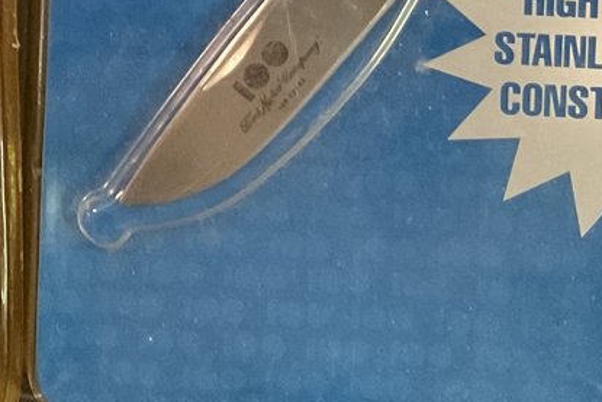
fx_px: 1840
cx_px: -178
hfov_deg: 17.4
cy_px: -191
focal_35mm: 110
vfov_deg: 11.9
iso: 250
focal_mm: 3
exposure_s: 1/60
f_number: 1.8
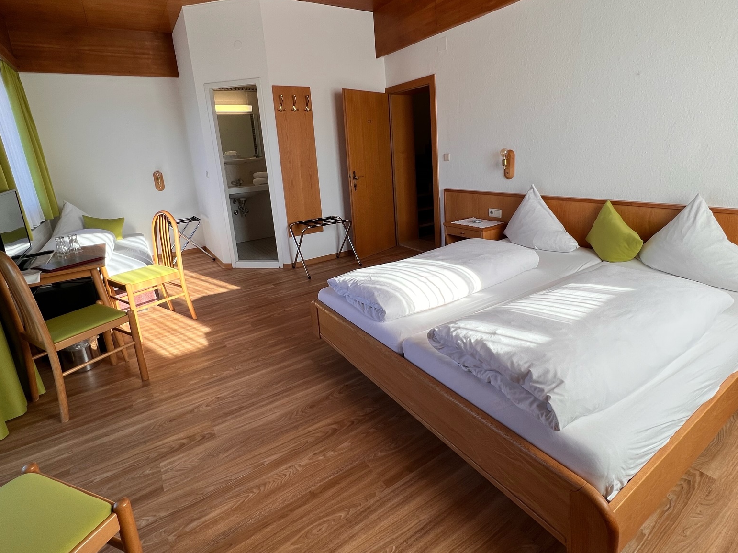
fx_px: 362
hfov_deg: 91.0
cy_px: 234
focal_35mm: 17
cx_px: 381
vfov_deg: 74.2
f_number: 1.8
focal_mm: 1.57
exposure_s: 1/104
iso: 32
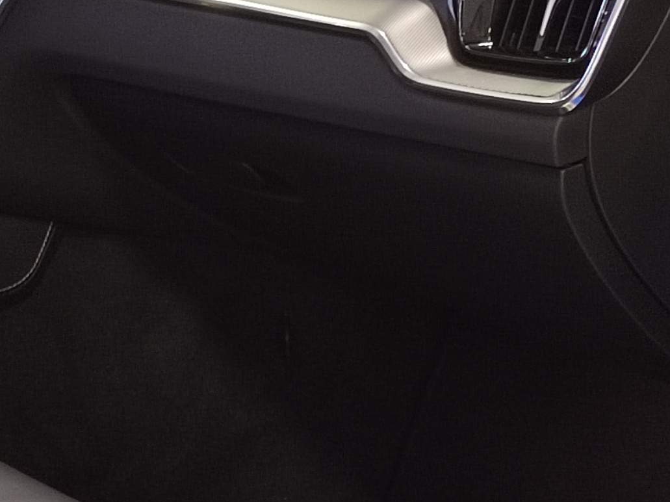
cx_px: 343
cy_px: 334
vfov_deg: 13.9
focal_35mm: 106
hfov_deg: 18.5
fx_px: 2051
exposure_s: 1/50
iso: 897
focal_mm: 5.52
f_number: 1.9
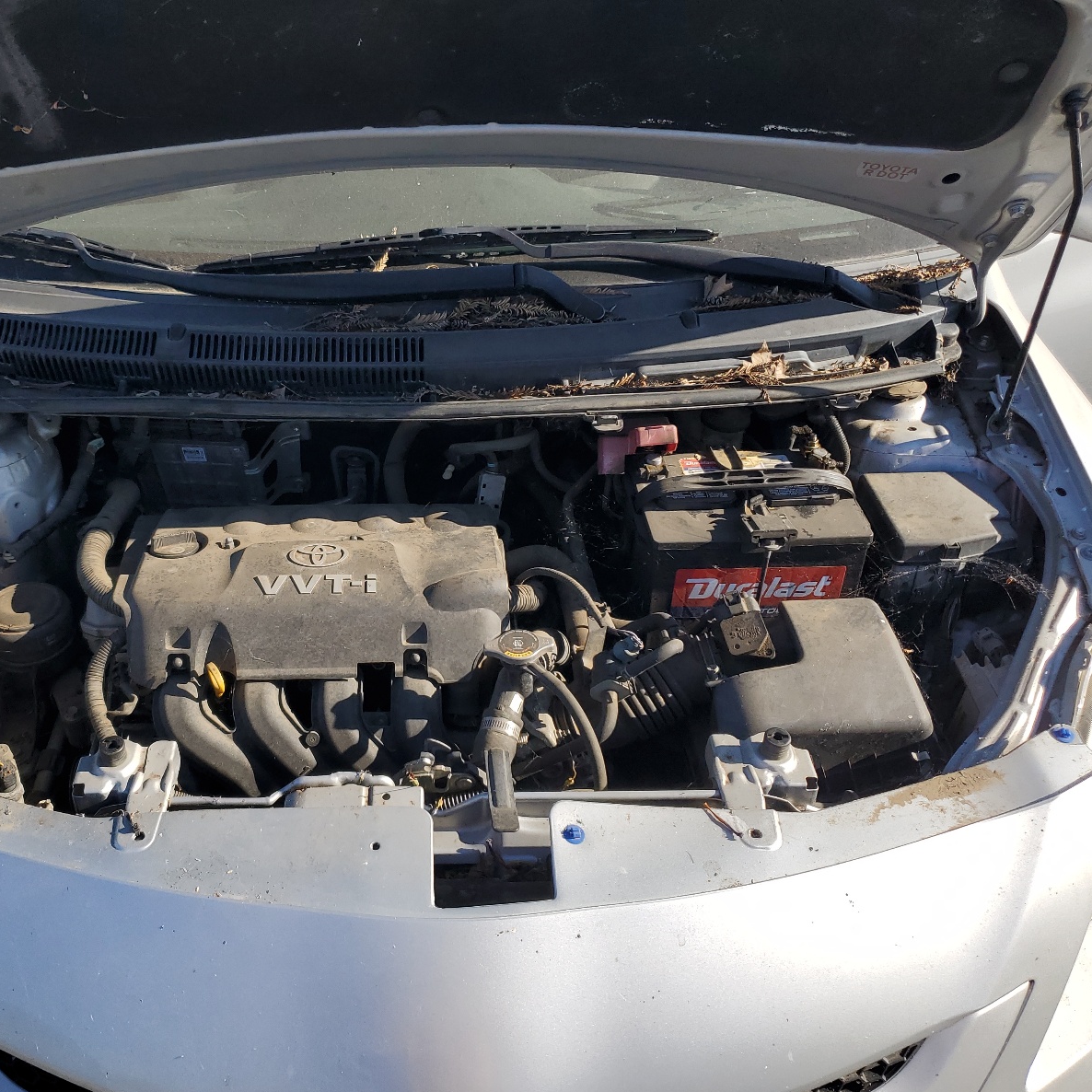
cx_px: 394
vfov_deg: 52.5
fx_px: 1106
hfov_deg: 51.8
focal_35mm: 31
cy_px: 552
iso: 50
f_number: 1.5
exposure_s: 1/2500
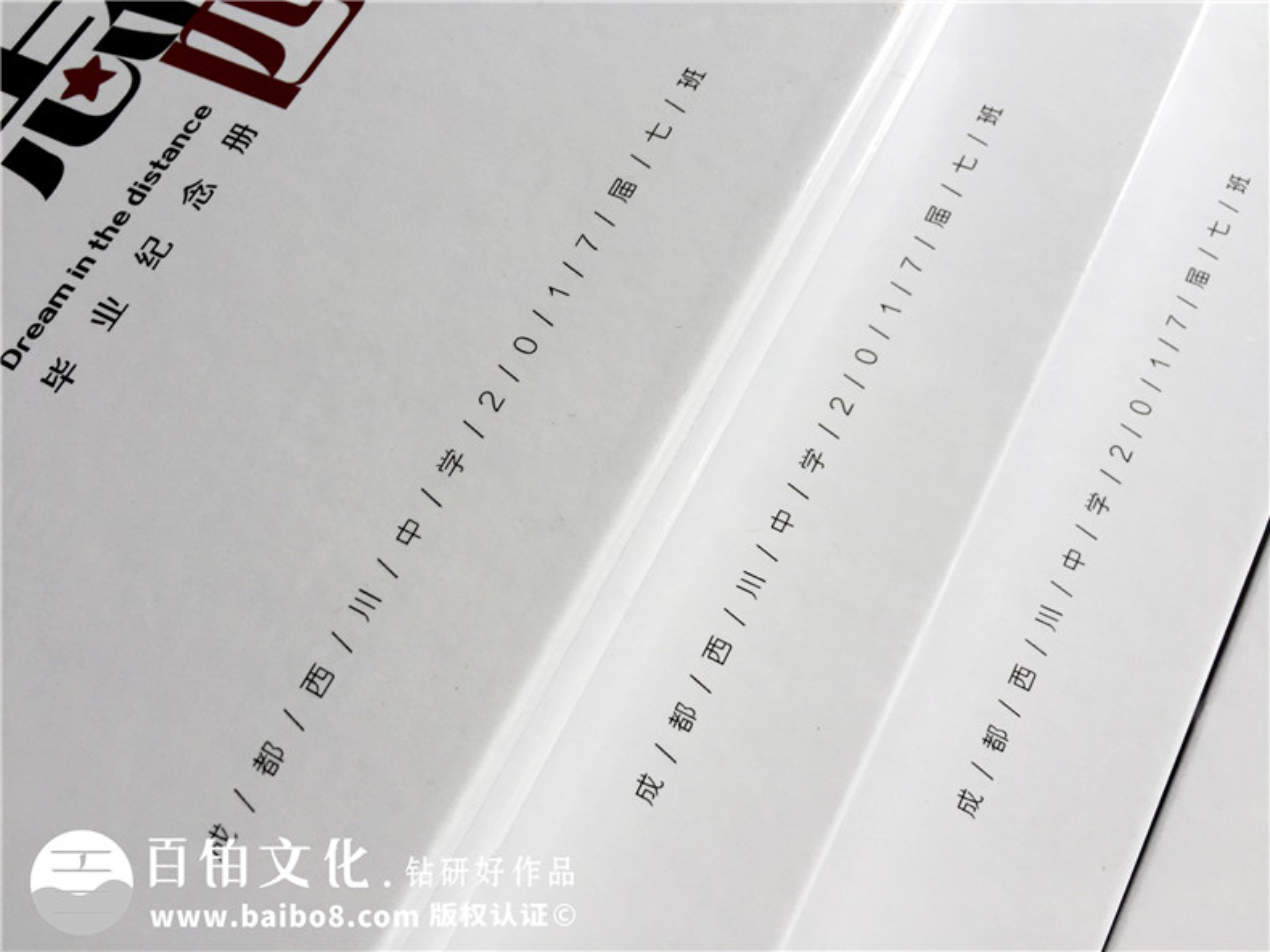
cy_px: 476
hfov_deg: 61.7
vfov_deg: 48.2
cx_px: 635
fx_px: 1064
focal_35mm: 29
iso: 50
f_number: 2.2
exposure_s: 1/100
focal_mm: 4.15
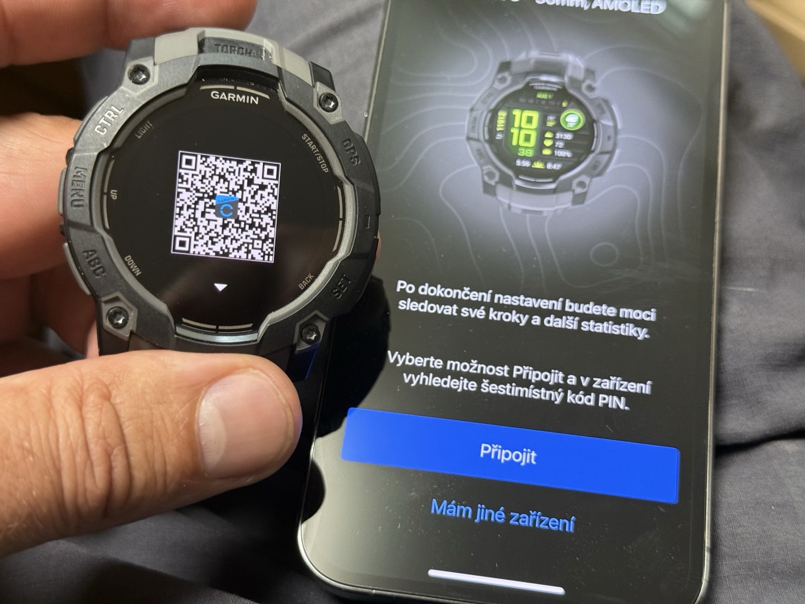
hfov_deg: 39.7
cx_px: 402
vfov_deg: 30.3
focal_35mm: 48
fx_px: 1116
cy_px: 302
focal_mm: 6.76
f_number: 1.78
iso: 250
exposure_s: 1/51
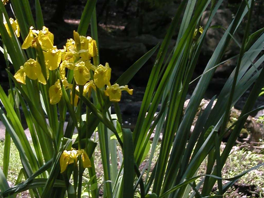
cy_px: 97
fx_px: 595
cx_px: 106
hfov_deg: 25.0
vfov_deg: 18.9
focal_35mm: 78
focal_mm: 15.7
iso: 100
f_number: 3.2
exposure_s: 1/313
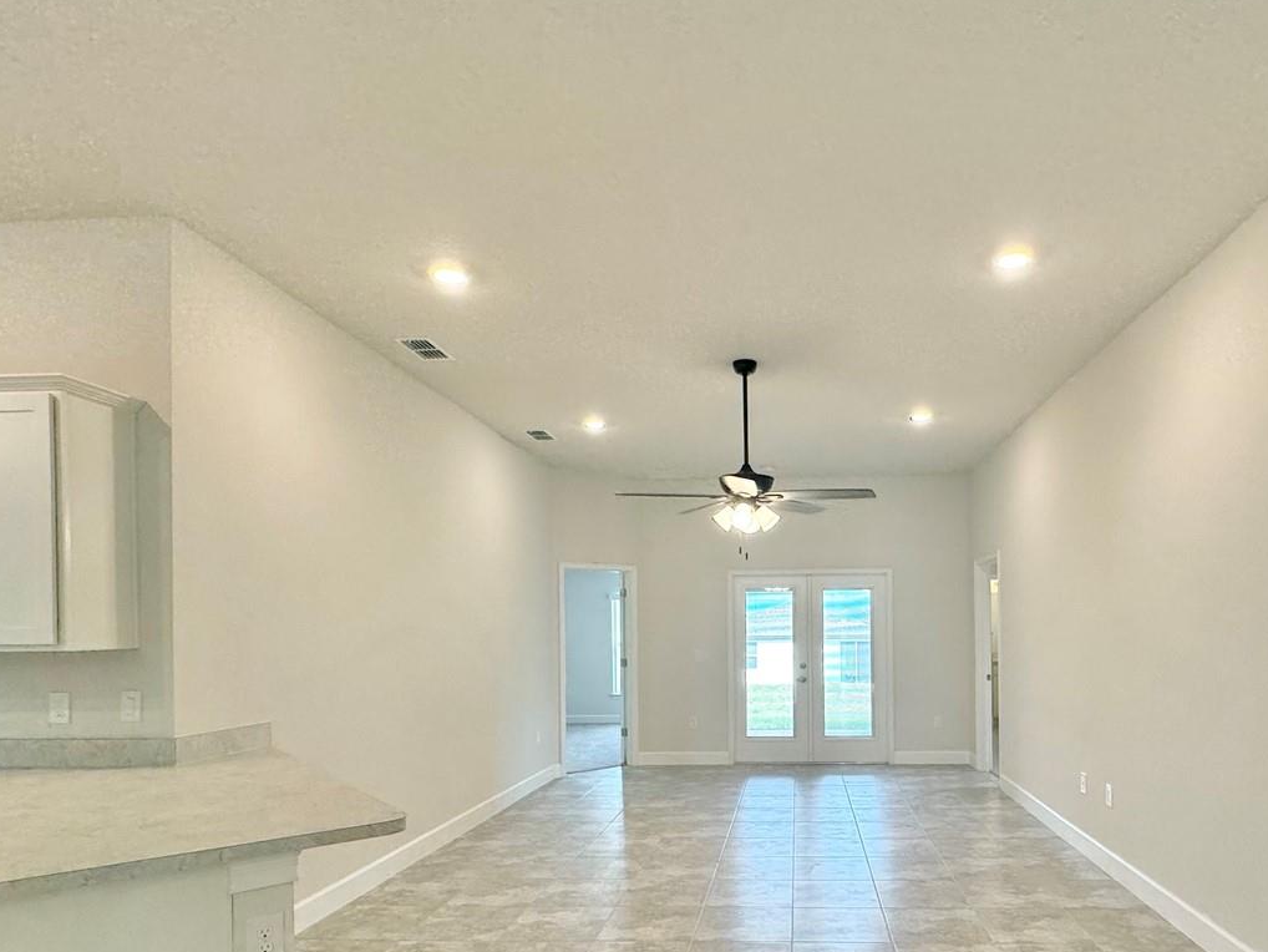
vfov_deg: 59.7
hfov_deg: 75.5
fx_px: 806
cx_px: 765
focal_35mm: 22
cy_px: 632
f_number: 2.2
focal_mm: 2.22
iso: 200
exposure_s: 1/120
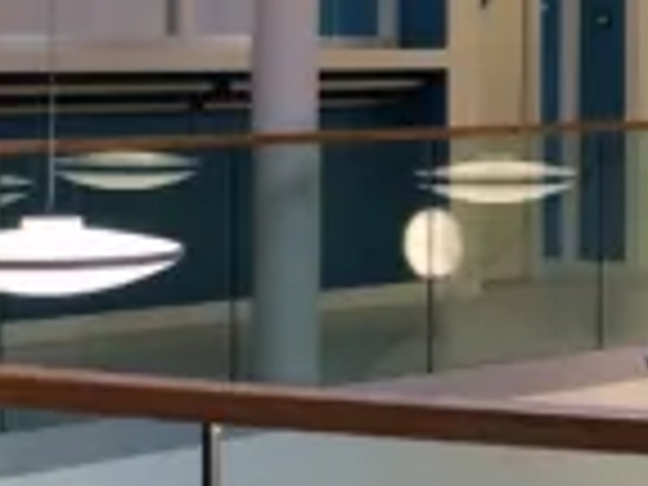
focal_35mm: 161
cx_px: 630
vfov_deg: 9.2
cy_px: 140
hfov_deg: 12.1
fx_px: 3014
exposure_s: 1/60
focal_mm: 4.15
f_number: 2.2
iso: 32
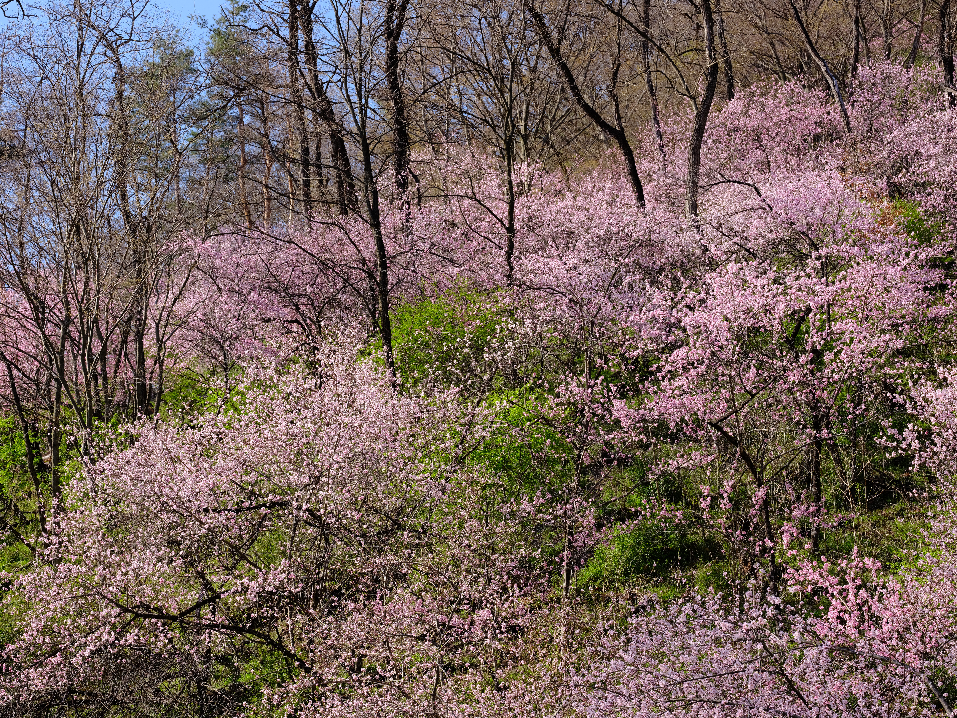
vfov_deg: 15.6
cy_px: 359
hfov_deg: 20.7
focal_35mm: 95
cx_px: 478
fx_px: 2626
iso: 400
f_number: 11
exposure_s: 1/160
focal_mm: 120
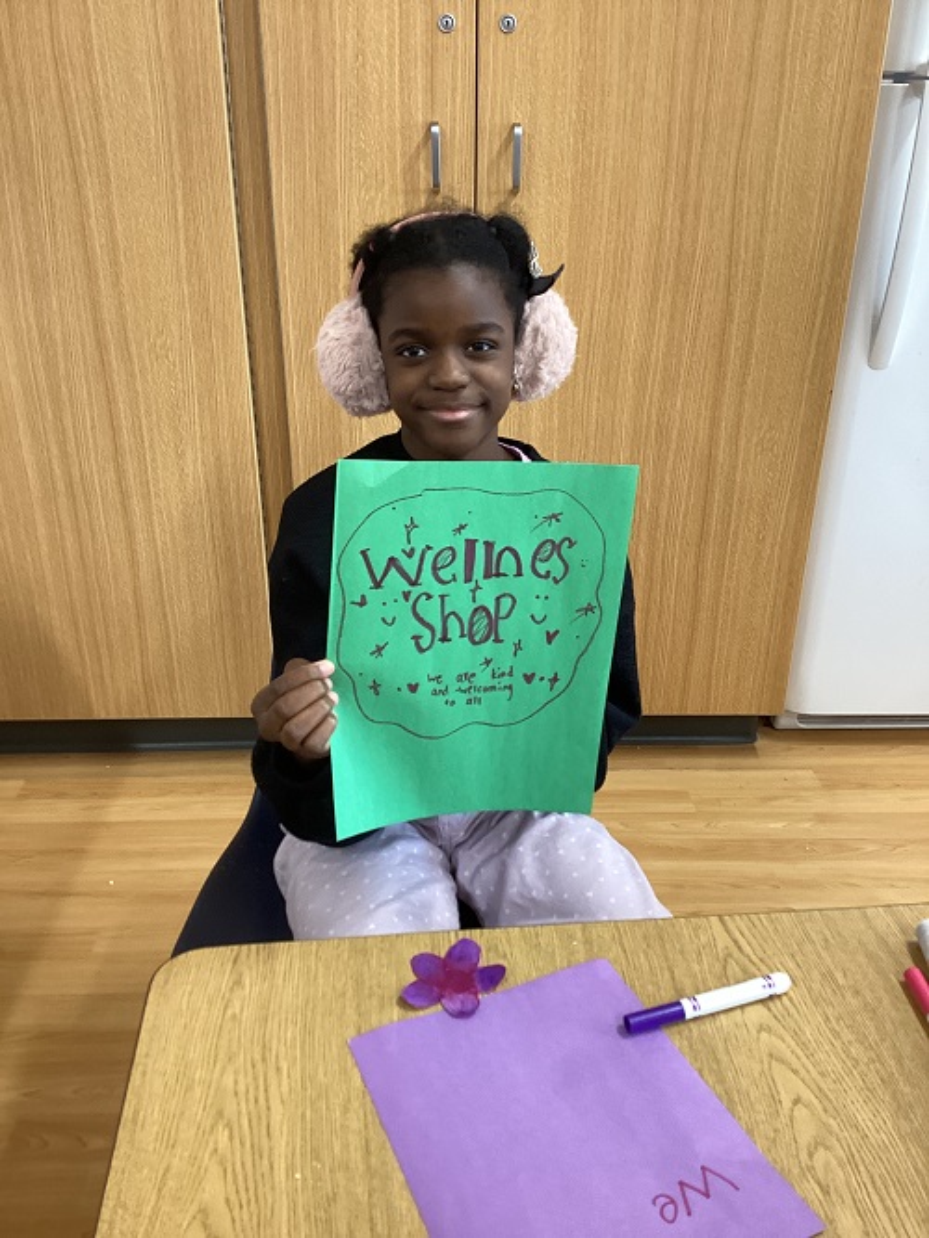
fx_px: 1109
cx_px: 464
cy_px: 619
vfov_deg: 58.3
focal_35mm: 31
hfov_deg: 45.5
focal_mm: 3.3
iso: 160
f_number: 2.4
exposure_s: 1/50
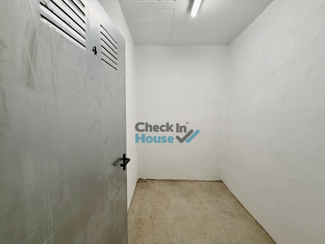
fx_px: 131
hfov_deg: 102.1
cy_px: 122
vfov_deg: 85.7
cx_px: 162
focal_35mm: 14
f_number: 2.2
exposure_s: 1/100
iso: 125
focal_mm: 2.22
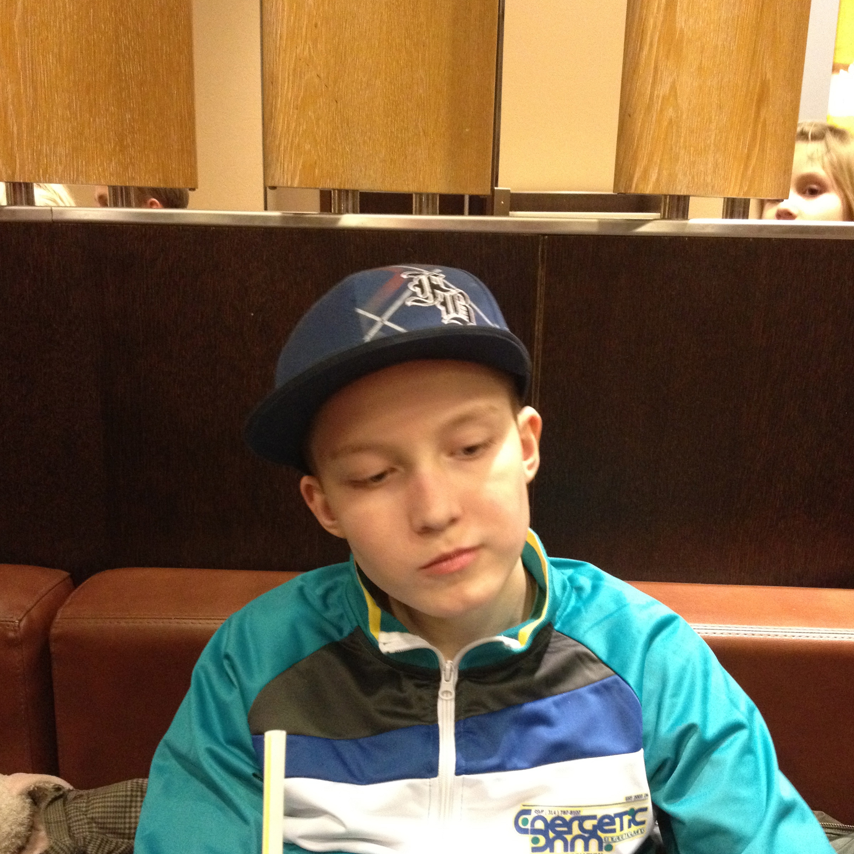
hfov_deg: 40.0
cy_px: 533
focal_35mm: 42
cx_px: 429
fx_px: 1172
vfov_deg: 39.8
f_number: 2.4
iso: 500
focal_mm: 4.28
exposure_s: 1/15
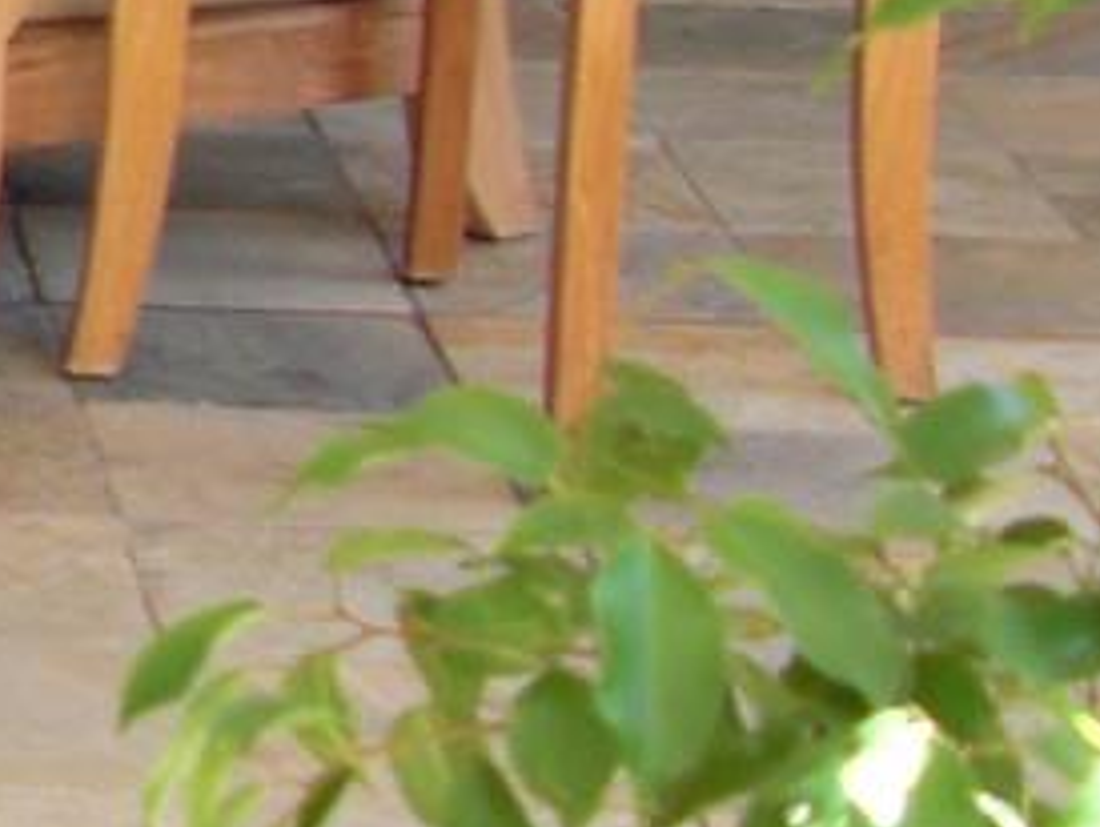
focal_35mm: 210
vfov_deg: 6.9
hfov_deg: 8.4
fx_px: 6679
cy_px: -534
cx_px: -1758
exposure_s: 1/100
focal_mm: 6.3
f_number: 2.8
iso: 50
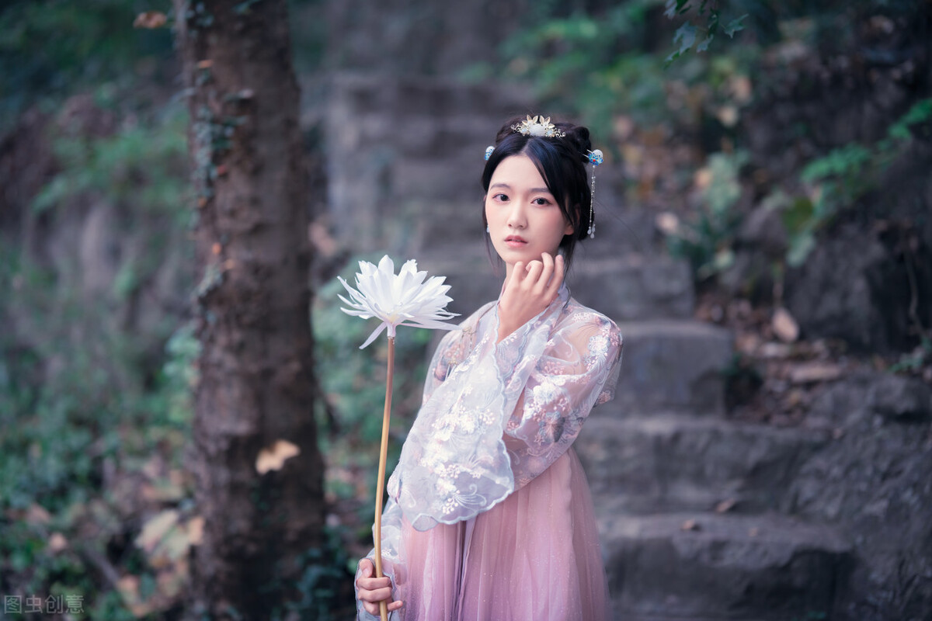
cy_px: 310
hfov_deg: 23.9
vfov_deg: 16.1
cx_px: 466
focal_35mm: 85
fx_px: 2200
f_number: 1.4
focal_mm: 85
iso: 250
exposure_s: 1/60
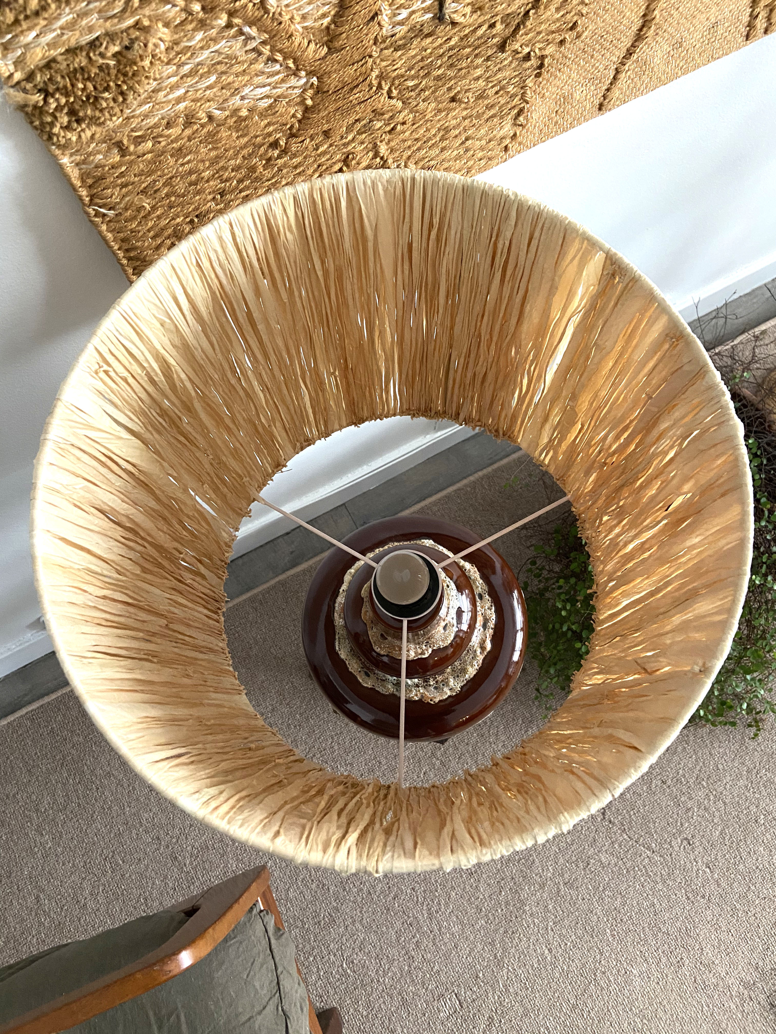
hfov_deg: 53.1
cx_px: 388
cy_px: 517
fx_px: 777
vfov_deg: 67.3
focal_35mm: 26
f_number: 1.8
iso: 500
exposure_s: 1/50
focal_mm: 4.25
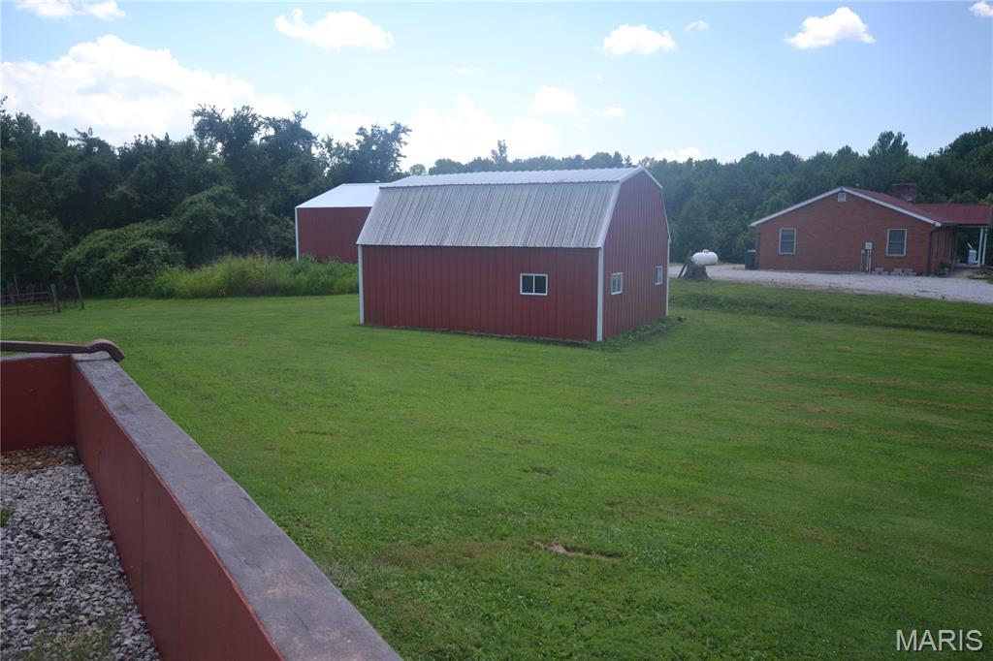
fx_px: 827
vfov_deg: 43.6
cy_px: 330
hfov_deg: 61.9
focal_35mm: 30
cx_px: 496
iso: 250
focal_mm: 20
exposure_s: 1/125
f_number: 5.6
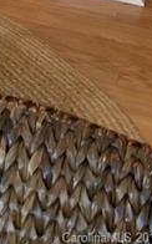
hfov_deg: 10.7
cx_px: -189
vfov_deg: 15.7
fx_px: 718
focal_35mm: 108
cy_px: -232
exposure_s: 1/17
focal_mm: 4.25
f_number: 1.7
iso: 250
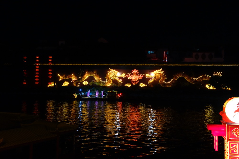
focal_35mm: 40
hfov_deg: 48.5
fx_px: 266
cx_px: 120
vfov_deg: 33.4
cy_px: 80
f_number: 2.8
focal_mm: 14.93
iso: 640
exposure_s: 1/50
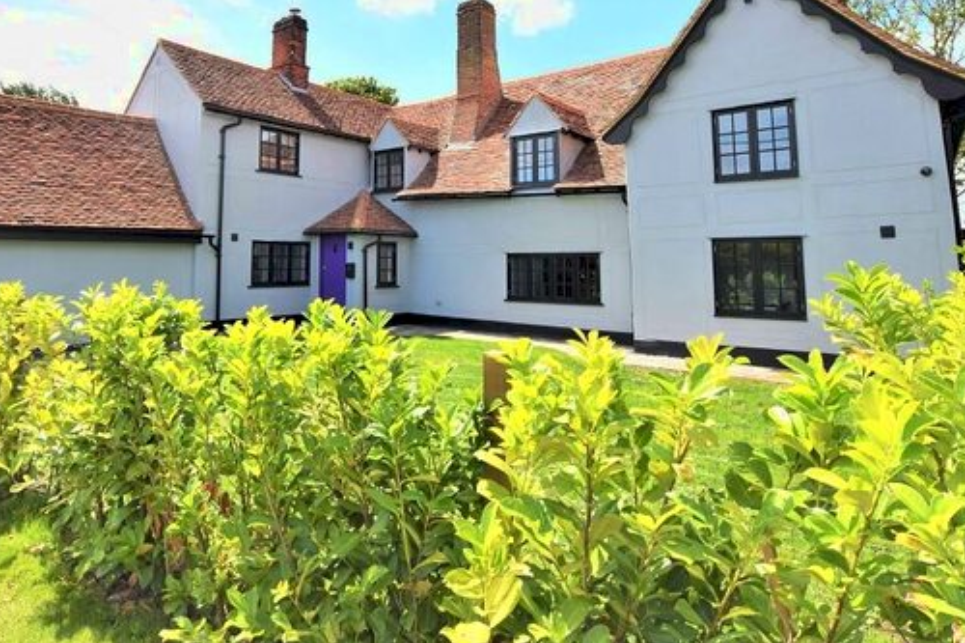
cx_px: 405
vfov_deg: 57.7
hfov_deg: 80.6
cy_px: 199
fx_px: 563
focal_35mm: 21
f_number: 9
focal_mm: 10
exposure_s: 1/125
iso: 100
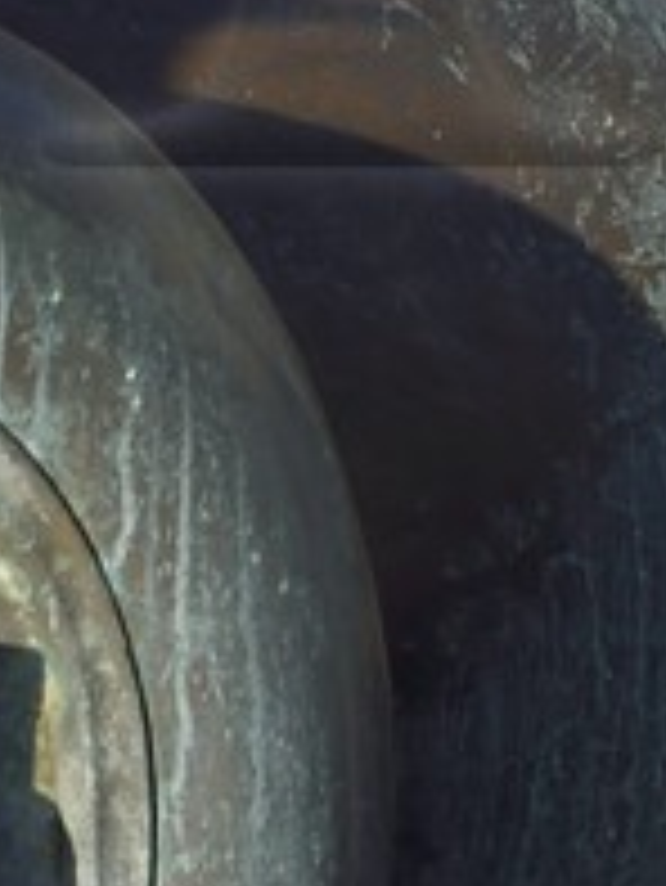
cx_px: 144
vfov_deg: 10.1
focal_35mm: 187
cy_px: -562
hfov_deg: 7.9
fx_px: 4792
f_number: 11
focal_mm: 24
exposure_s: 1/250
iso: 200
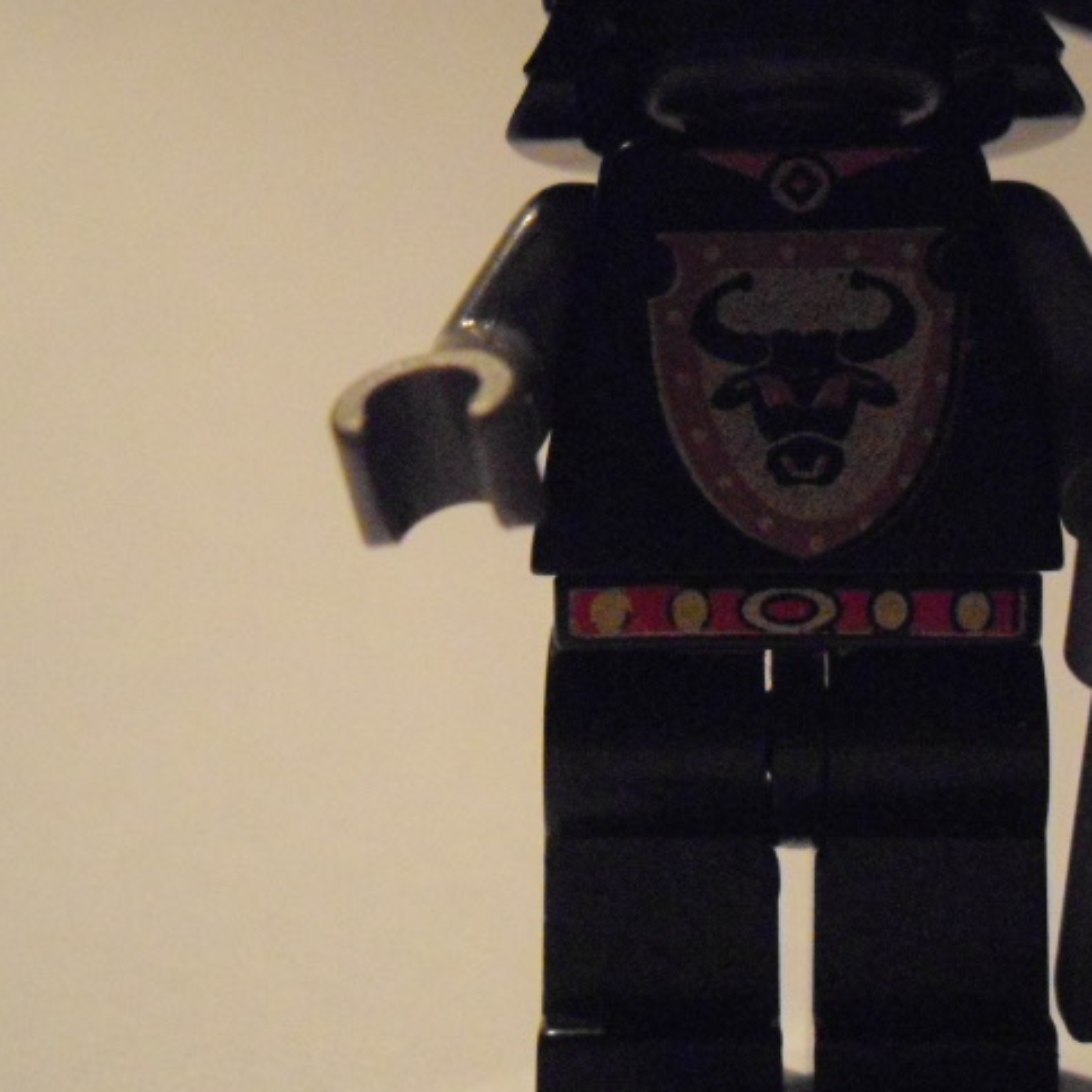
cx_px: 702
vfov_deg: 24.2
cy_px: 350
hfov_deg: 24.2
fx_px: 2534
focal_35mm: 71
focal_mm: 7.9
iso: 800
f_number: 2.8
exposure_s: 1/80
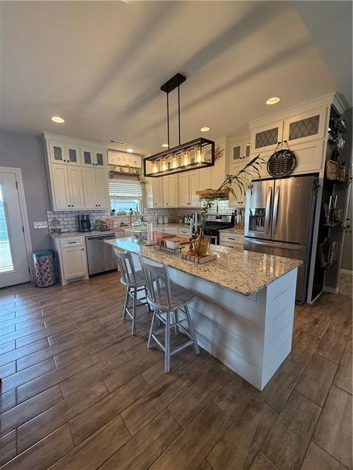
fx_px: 190
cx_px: 176
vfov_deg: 102.1
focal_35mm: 14
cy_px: 235
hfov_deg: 85.7
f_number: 2.2
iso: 200
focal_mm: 2.22
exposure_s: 1/120
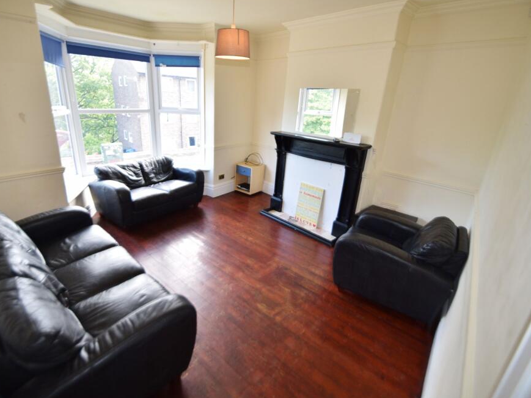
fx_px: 261
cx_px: 245
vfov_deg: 74.7
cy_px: 203
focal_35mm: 17
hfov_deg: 90.8
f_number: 4
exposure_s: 1/125
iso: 400
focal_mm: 10
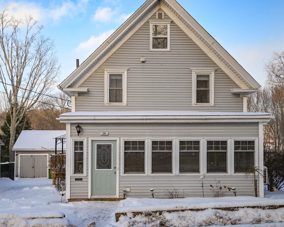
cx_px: 159
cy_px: 113
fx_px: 328
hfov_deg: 46.8
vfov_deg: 38.2
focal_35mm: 39
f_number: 6.3
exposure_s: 1/320
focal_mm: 34
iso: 100
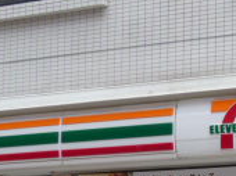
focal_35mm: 166
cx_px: 225
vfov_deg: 8.8
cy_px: 215
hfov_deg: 11.8
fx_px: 1130
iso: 100
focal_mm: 7.9
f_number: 3.3
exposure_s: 1/250
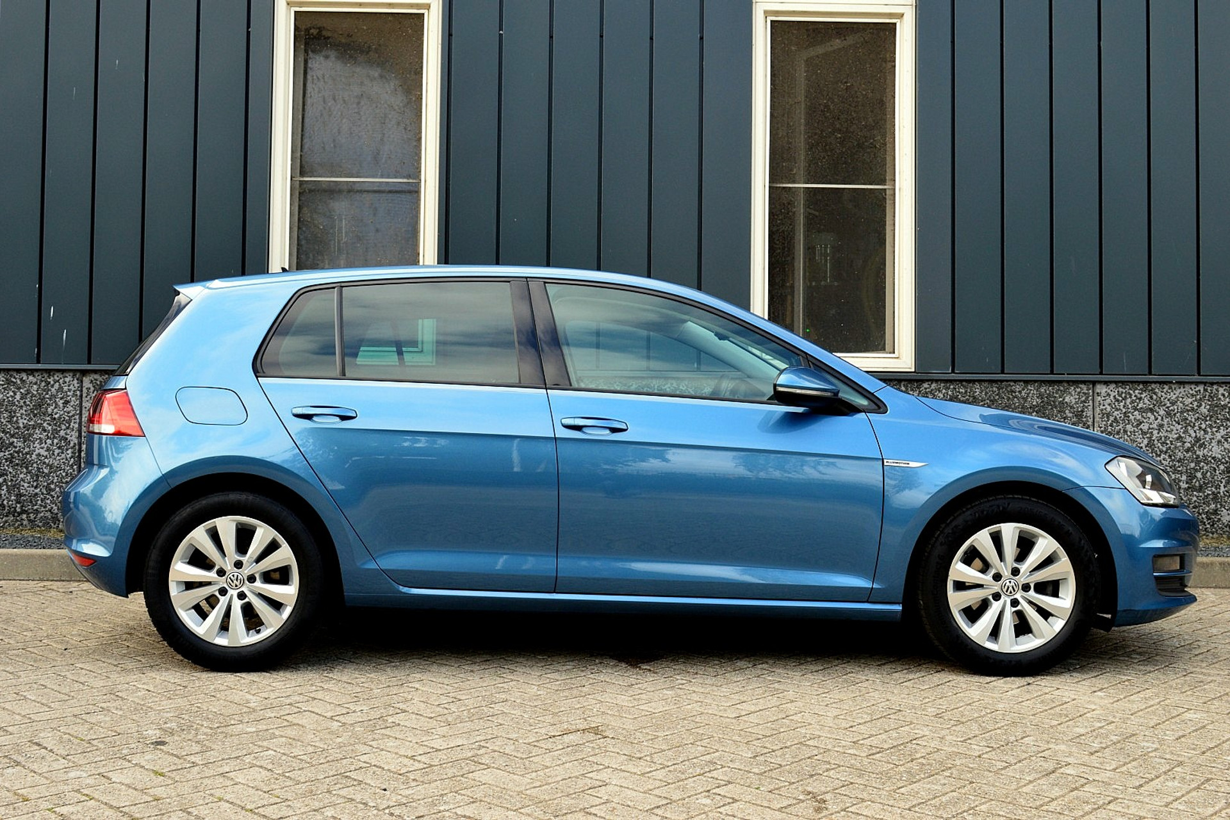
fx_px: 1281
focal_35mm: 38
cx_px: 615
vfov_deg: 35.5
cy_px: 410
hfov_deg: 51.3
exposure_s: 1/160
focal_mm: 25
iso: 400
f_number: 9
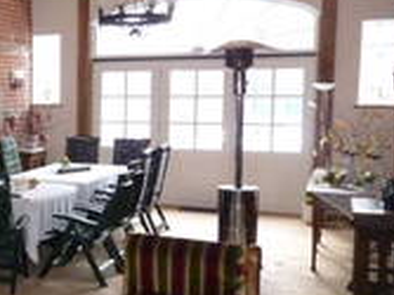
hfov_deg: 28.6
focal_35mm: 60
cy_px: 168
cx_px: -61
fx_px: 682
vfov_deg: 24.4
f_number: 3.3
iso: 640
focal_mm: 4.1
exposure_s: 1/30
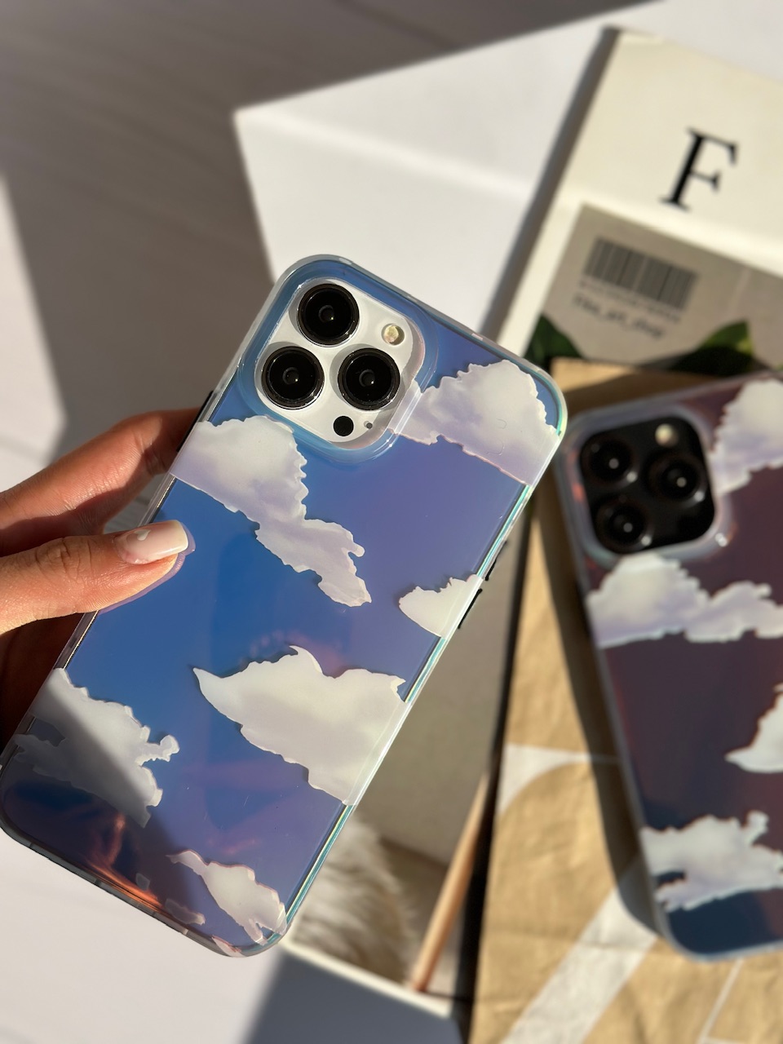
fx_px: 1448
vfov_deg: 39.7
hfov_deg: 30.3
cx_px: 392
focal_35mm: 48
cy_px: 522
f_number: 1.78
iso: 100
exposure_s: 1/8197
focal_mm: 6.86
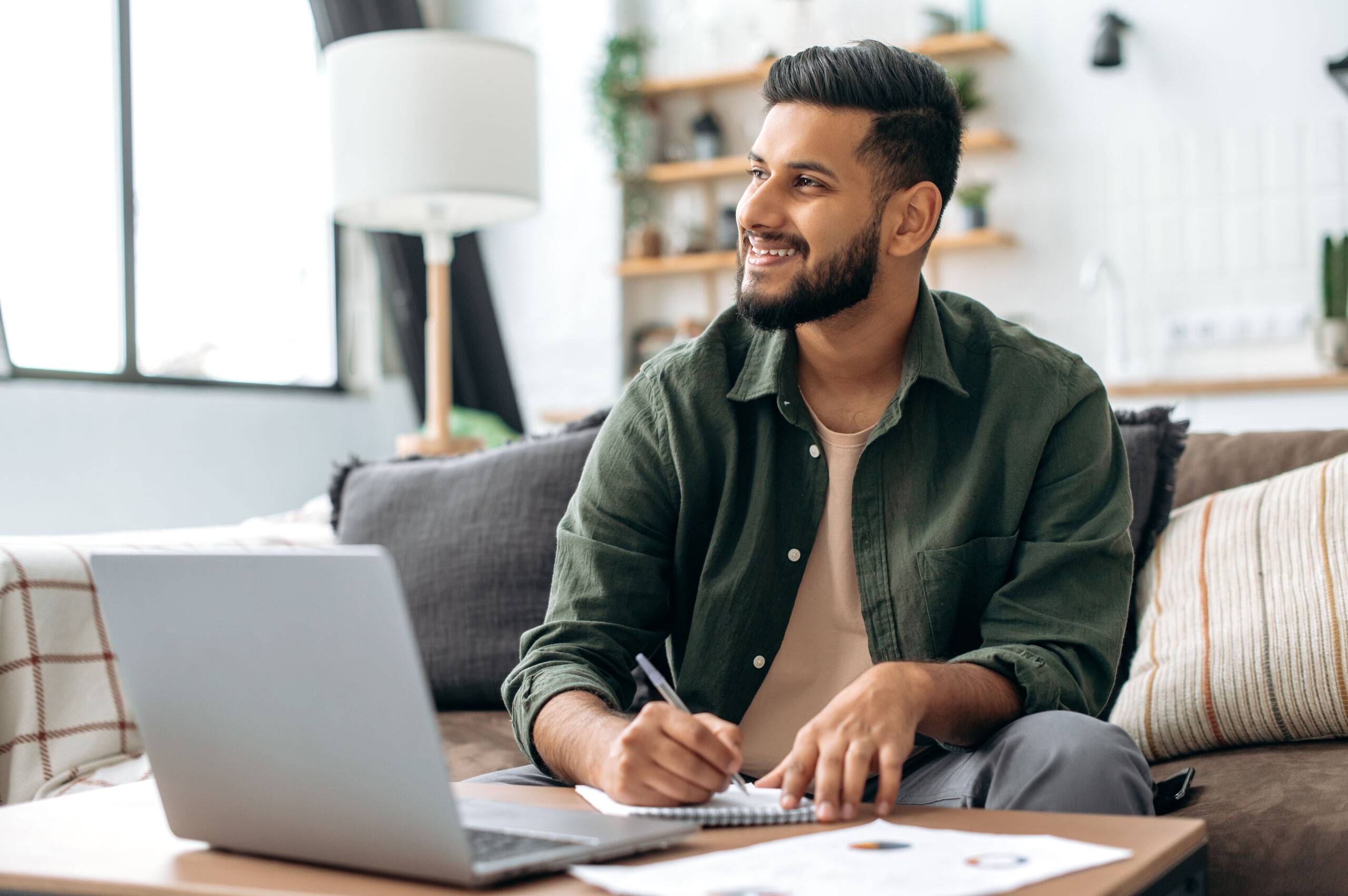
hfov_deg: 39.6
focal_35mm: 50
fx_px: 1871
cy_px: 448
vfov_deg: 27.0
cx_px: 674
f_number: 2.5
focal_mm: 50
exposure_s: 1/160
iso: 400
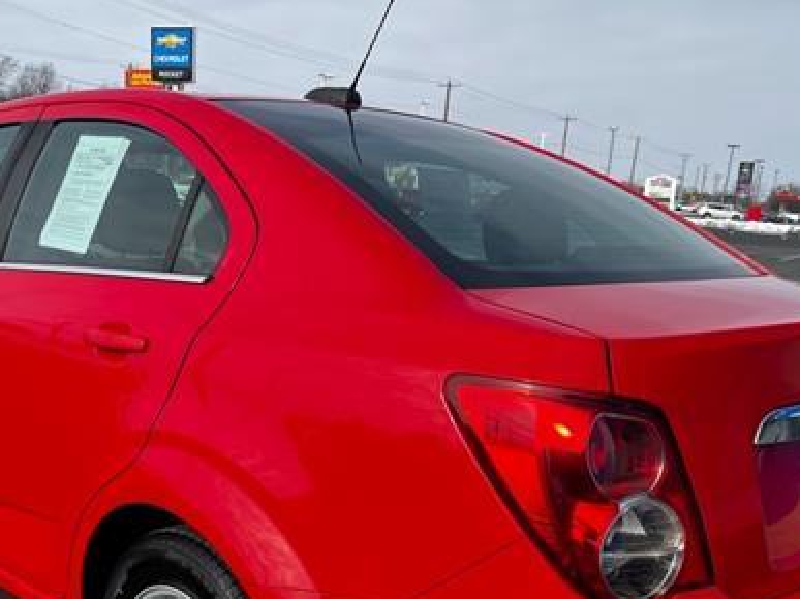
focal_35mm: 43
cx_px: 331
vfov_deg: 32.9
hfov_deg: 43.7
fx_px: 993
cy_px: 456
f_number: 1.5
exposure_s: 1/2841
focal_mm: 5.7
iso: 50
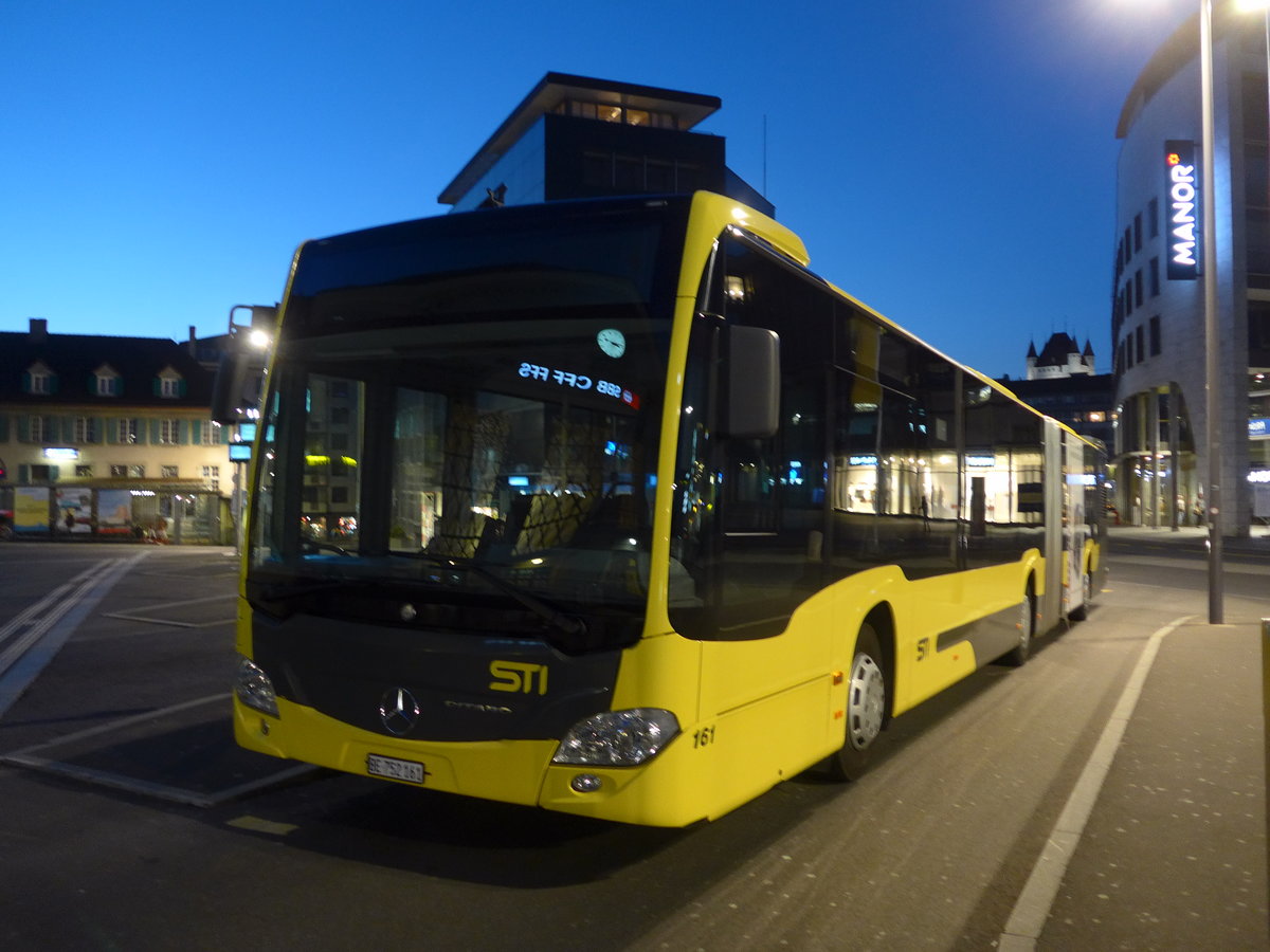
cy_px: 476
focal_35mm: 29
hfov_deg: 61.7
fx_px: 1064
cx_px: 635
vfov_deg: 48.2
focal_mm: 6
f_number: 2
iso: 400
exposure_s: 1/10
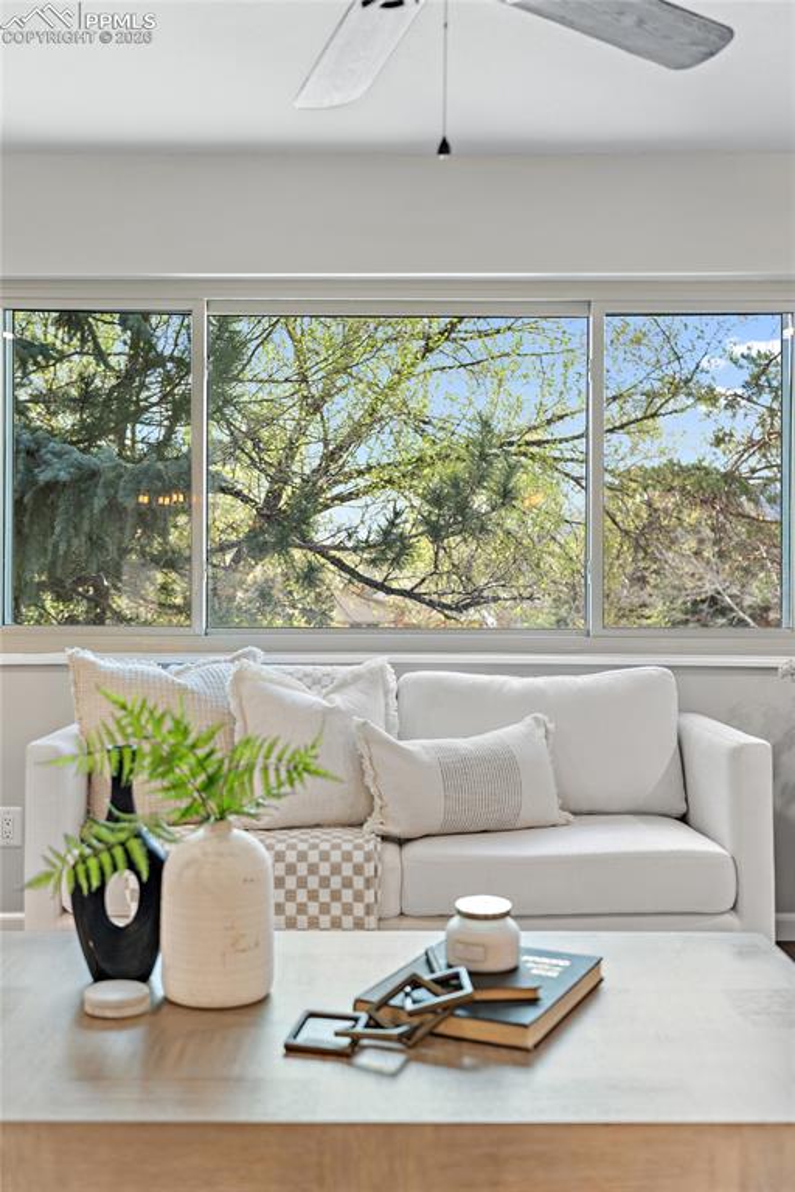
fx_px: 1226
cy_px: 596
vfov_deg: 51.9
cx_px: 398
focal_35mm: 37
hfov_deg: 35.9
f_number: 2.8
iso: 100
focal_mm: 37
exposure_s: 1/15
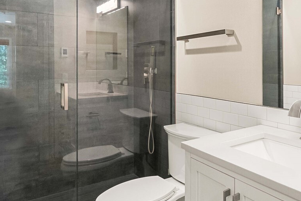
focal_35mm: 31
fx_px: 259
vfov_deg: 41.9
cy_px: 70
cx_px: 218
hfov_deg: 57.8
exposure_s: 1/30
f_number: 7.1
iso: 2500
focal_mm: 14
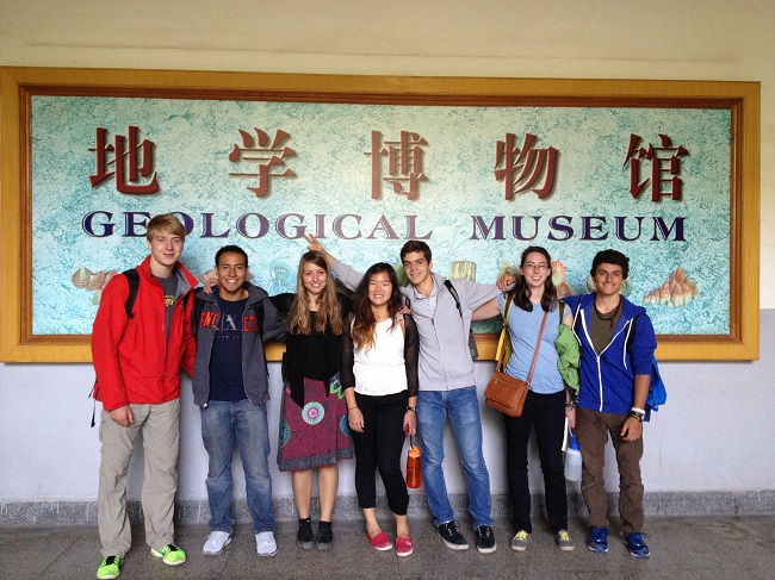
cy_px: 290
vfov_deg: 40.7
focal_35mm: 35
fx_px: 783
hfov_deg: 52.6
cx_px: 388
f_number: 2.4
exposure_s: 1/20
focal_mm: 4.28
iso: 200
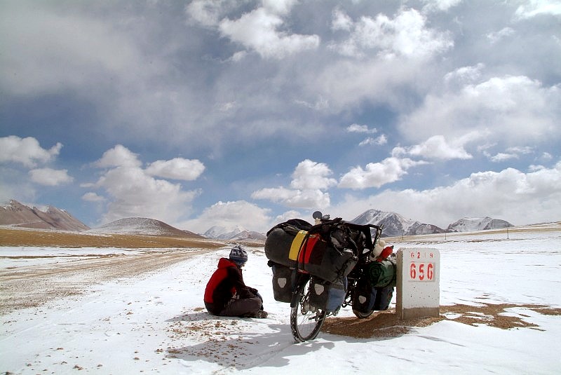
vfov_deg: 48.0
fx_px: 421
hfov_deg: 67.3
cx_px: 280
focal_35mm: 27
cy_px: 188
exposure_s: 1/500
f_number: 11
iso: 200
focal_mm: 18
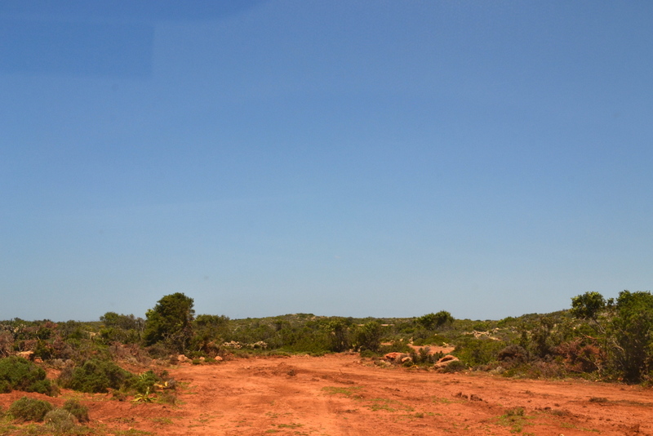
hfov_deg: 44.9
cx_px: 326
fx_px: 789
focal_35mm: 44
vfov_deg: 30.9
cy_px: 218
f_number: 11
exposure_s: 1/500
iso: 280
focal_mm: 29
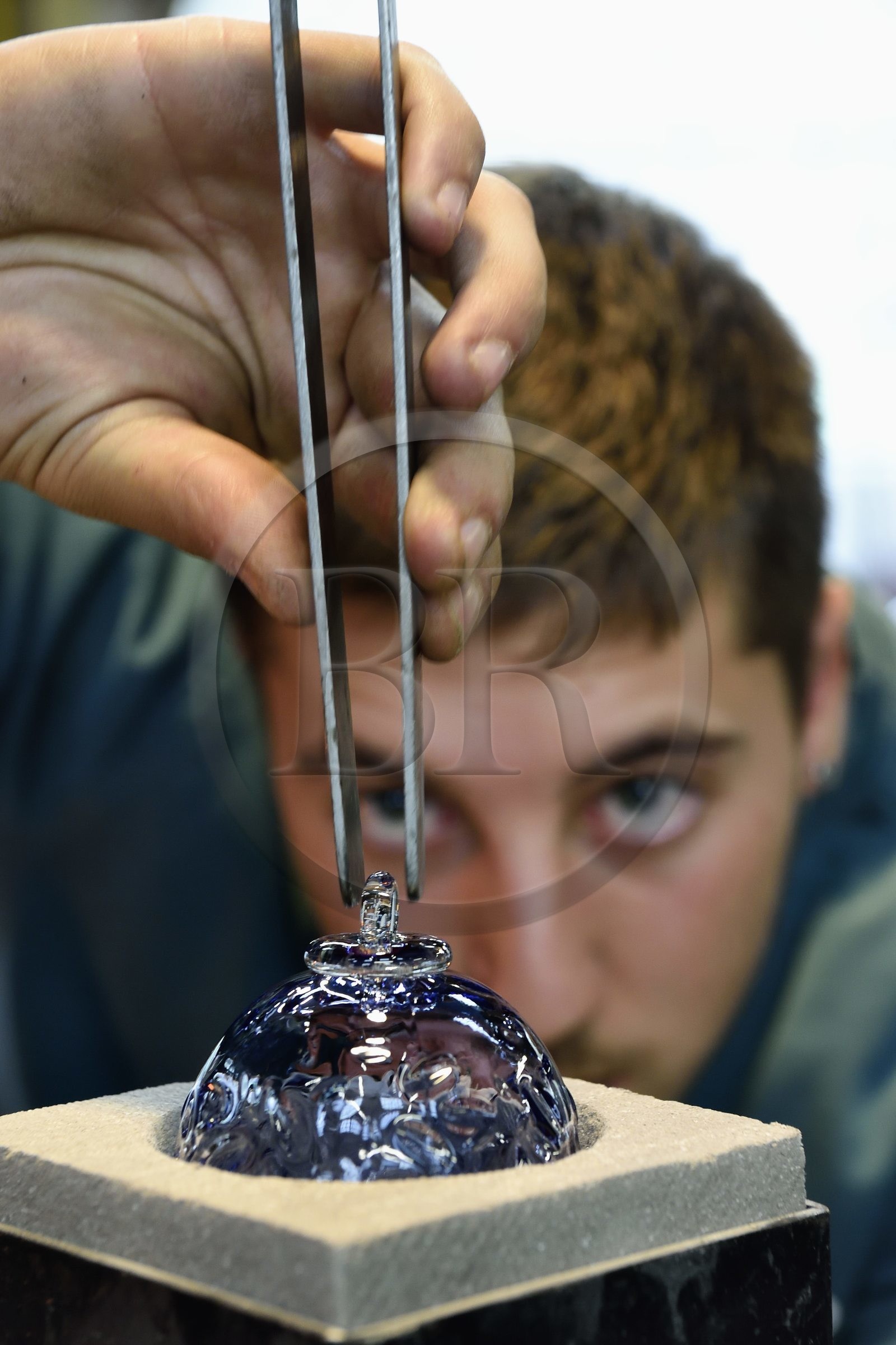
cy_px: 672
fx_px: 2613
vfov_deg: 28.8
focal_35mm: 70
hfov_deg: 19.5
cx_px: 448
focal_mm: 70
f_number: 8
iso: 1600
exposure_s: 1/60
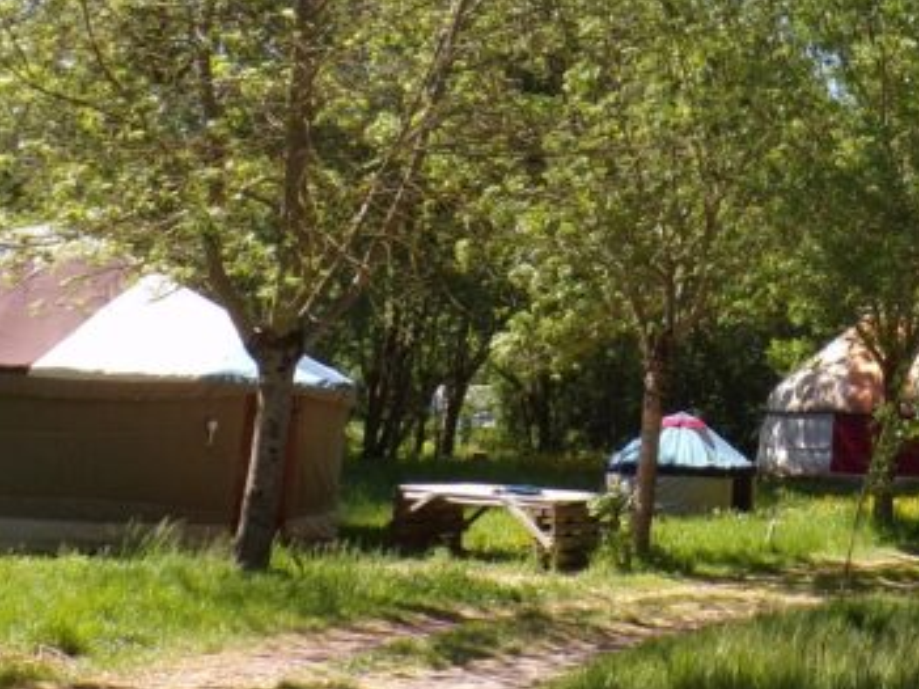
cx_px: 830
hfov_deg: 26.8
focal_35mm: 70
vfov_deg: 20.6
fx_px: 1858
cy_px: 65
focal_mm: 4.3
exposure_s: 1/150
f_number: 5.8
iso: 80
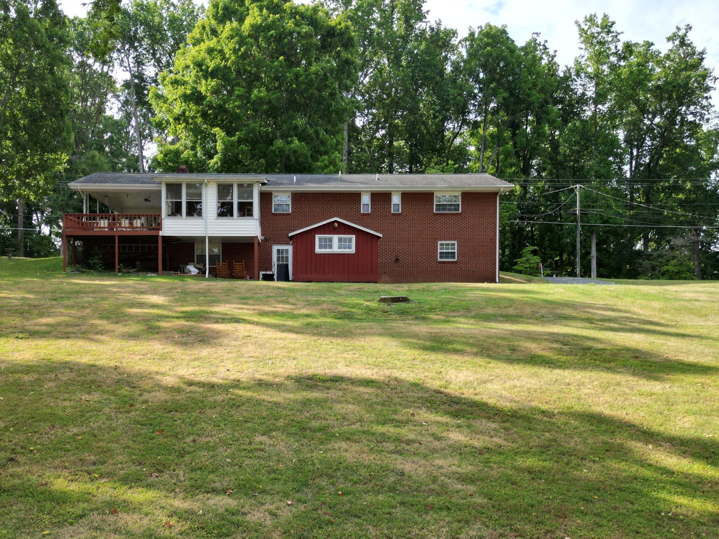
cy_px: 315
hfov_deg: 52.4
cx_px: 298
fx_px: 727
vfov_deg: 40.6
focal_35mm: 35
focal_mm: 6.72
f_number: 1.7
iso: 100
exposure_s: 1/1250
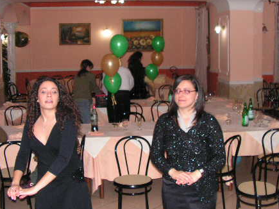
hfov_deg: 36.1
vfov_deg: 27.5
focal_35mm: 53
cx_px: 155
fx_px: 427
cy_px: 85
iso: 200
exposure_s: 1/40
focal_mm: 6
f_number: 3.2
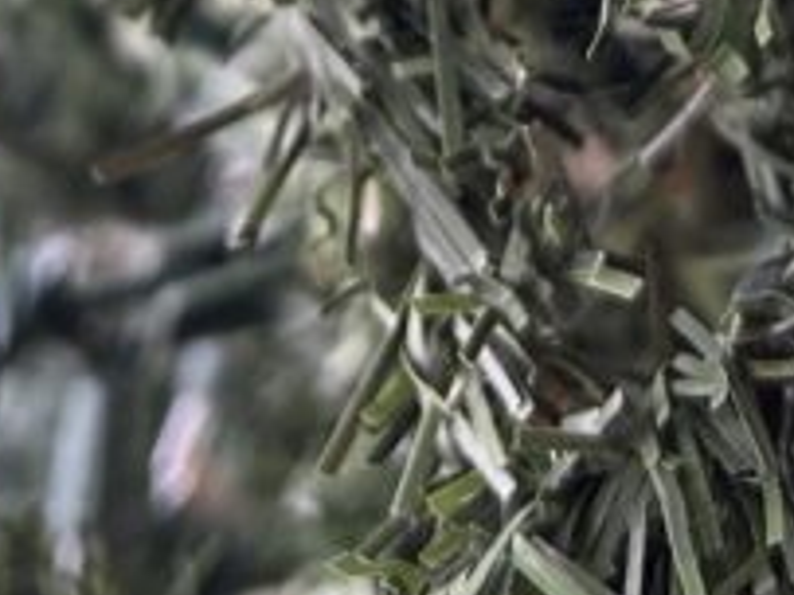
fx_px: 3003
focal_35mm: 131
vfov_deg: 10.3
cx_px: 442
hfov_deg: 15.1
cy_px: -658
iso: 160
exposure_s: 1/60
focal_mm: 5.7
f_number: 1.5
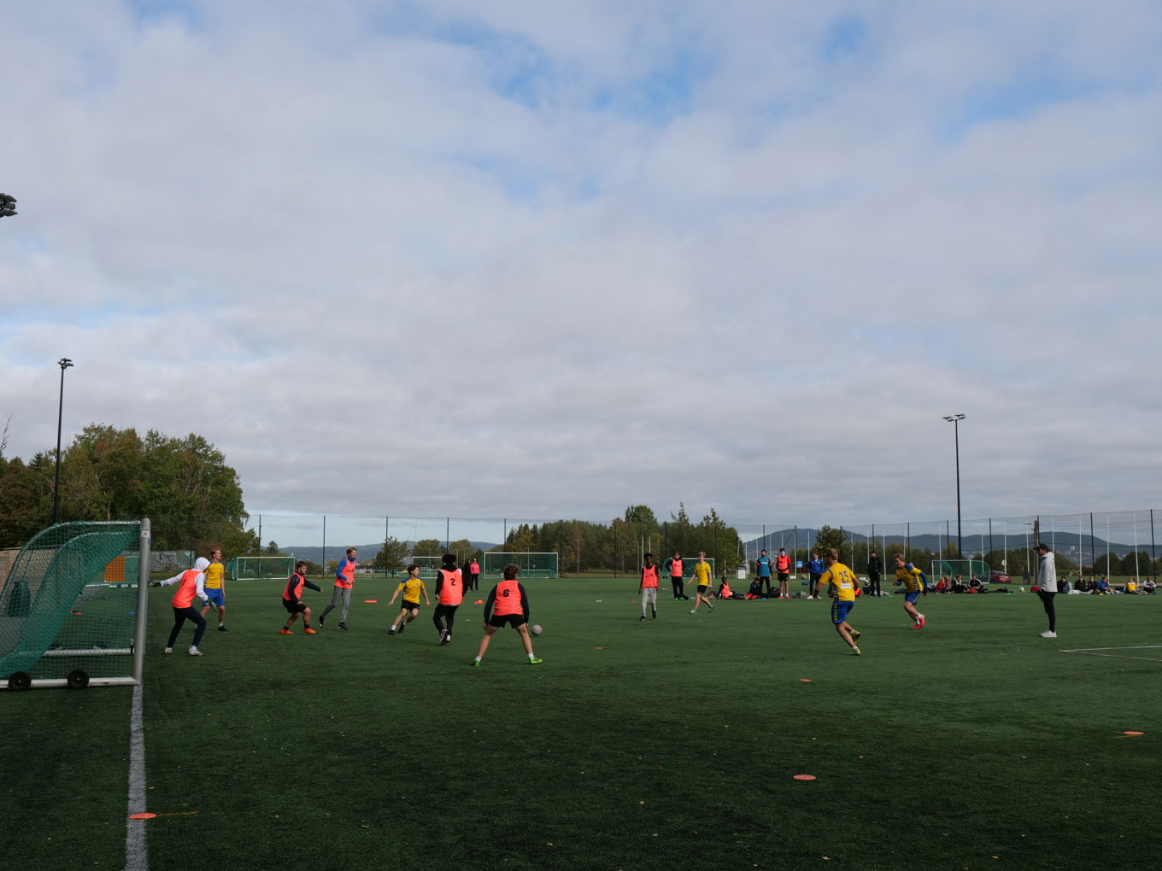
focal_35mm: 32
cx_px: 581
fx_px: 1074
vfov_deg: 44.2
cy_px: 436
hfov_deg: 56.8
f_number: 5
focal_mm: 16
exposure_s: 1/1000
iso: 200
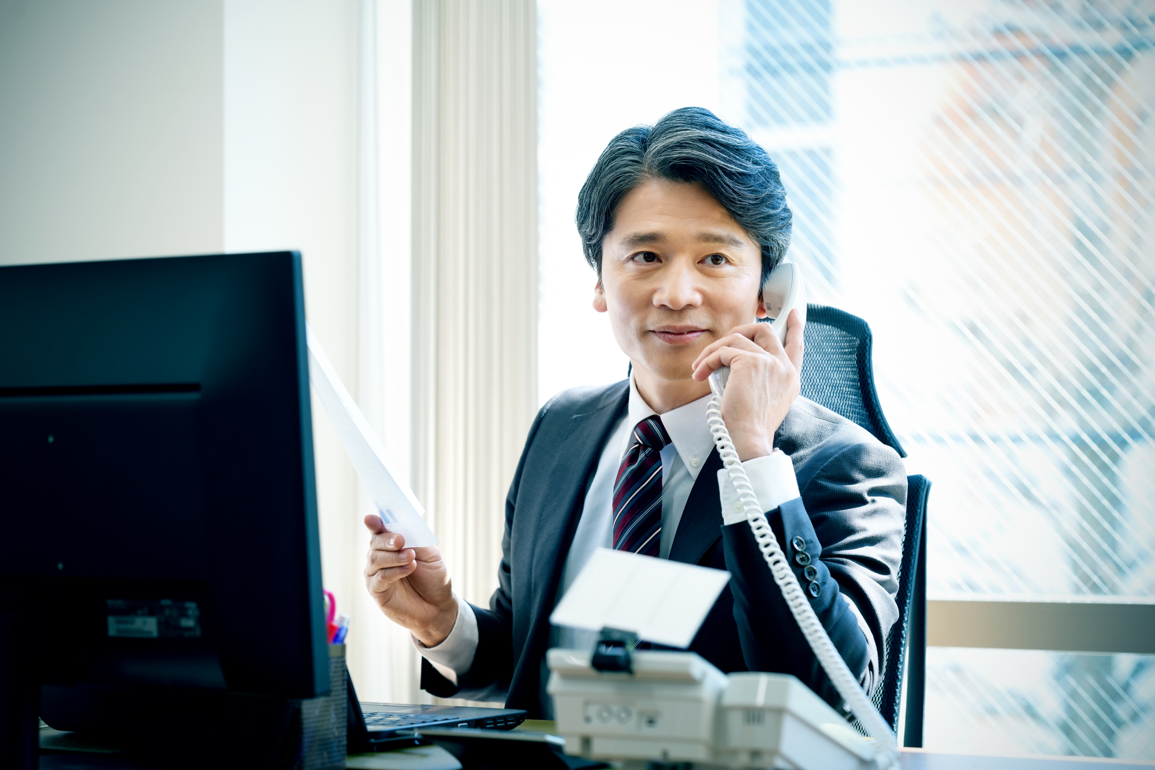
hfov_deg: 21.5
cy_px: 385
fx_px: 3047
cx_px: 578
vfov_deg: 14.4
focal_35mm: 95
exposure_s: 1/125
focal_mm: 95
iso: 200
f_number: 4
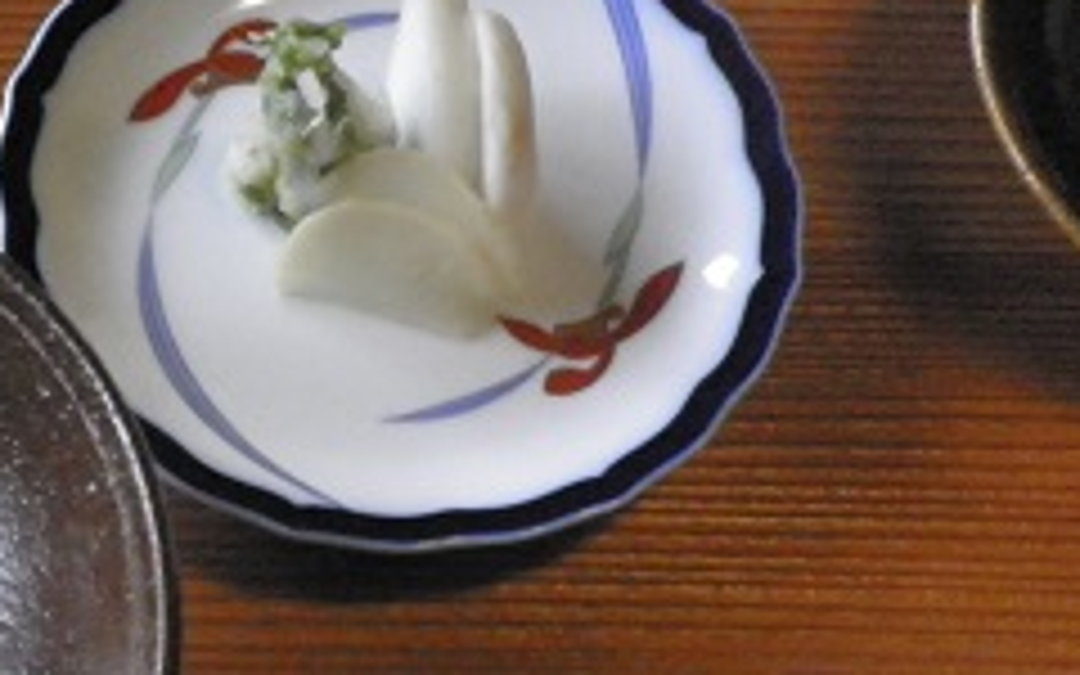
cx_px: 124
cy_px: 598
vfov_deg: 22.2
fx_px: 1678
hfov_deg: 33.9
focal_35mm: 57
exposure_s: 1/100
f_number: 3.2
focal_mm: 4.9
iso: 800
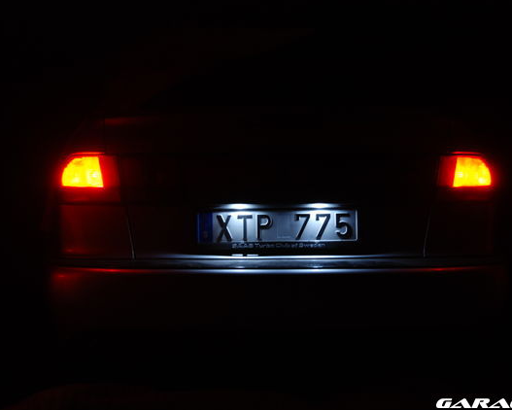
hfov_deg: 29.1
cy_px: 205
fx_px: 985
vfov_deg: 23.5
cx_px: 291
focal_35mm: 65
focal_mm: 38
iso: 100
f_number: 4.8
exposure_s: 1/1.6
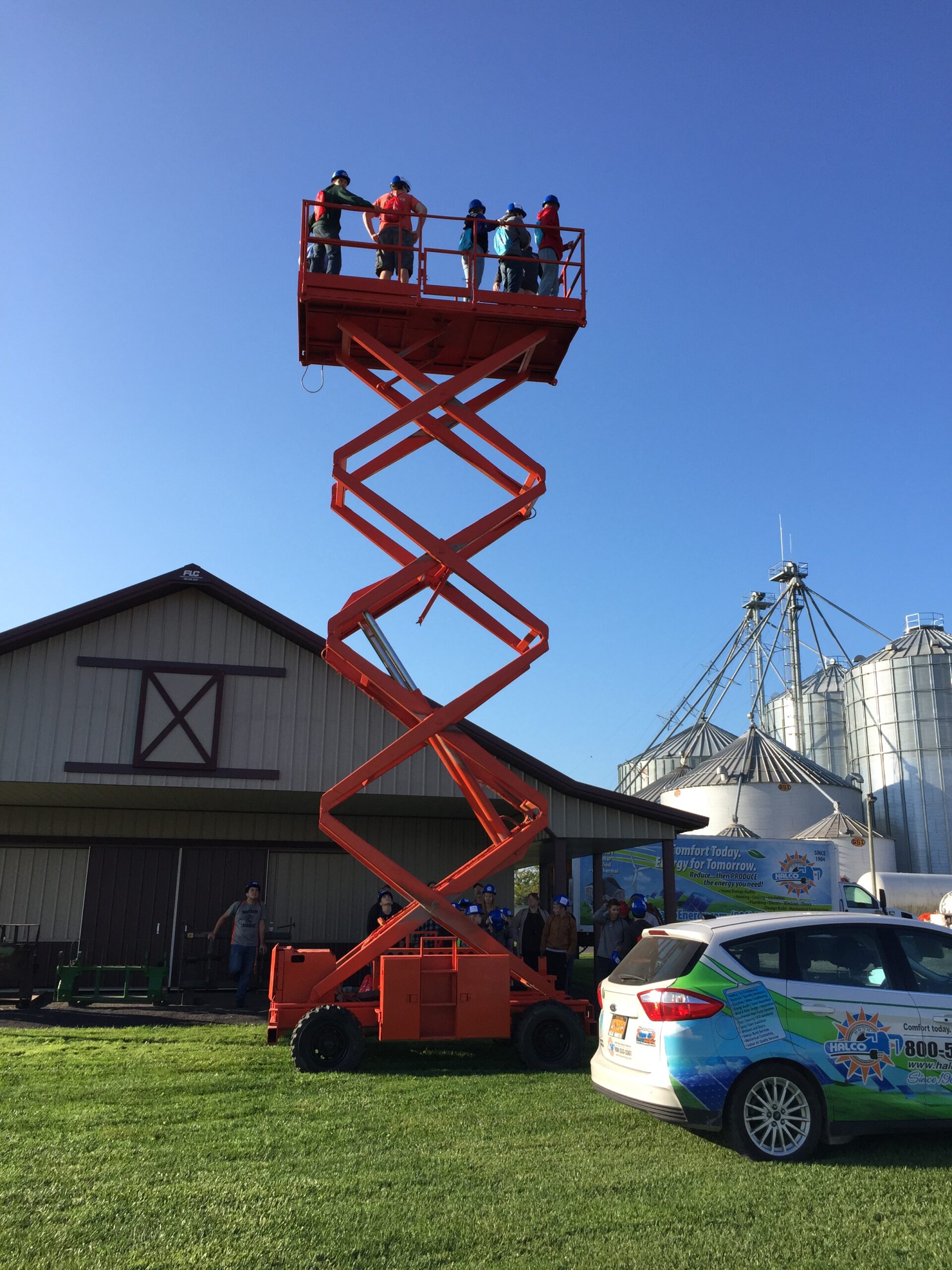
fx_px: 1063
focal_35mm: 29
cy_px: 635
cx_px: 476
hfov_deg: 48.2
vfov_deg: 61.7
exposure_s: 1/1199
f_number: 2.2
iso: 32
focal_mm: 4.15
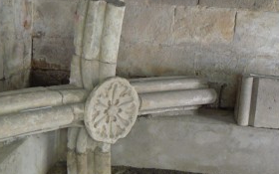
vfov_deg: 22.0
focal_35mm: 59
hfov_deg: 34.4
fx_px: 449
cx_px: 107
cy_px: 96
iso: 200
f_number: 2.8
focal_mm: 6.4
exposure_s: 1/4
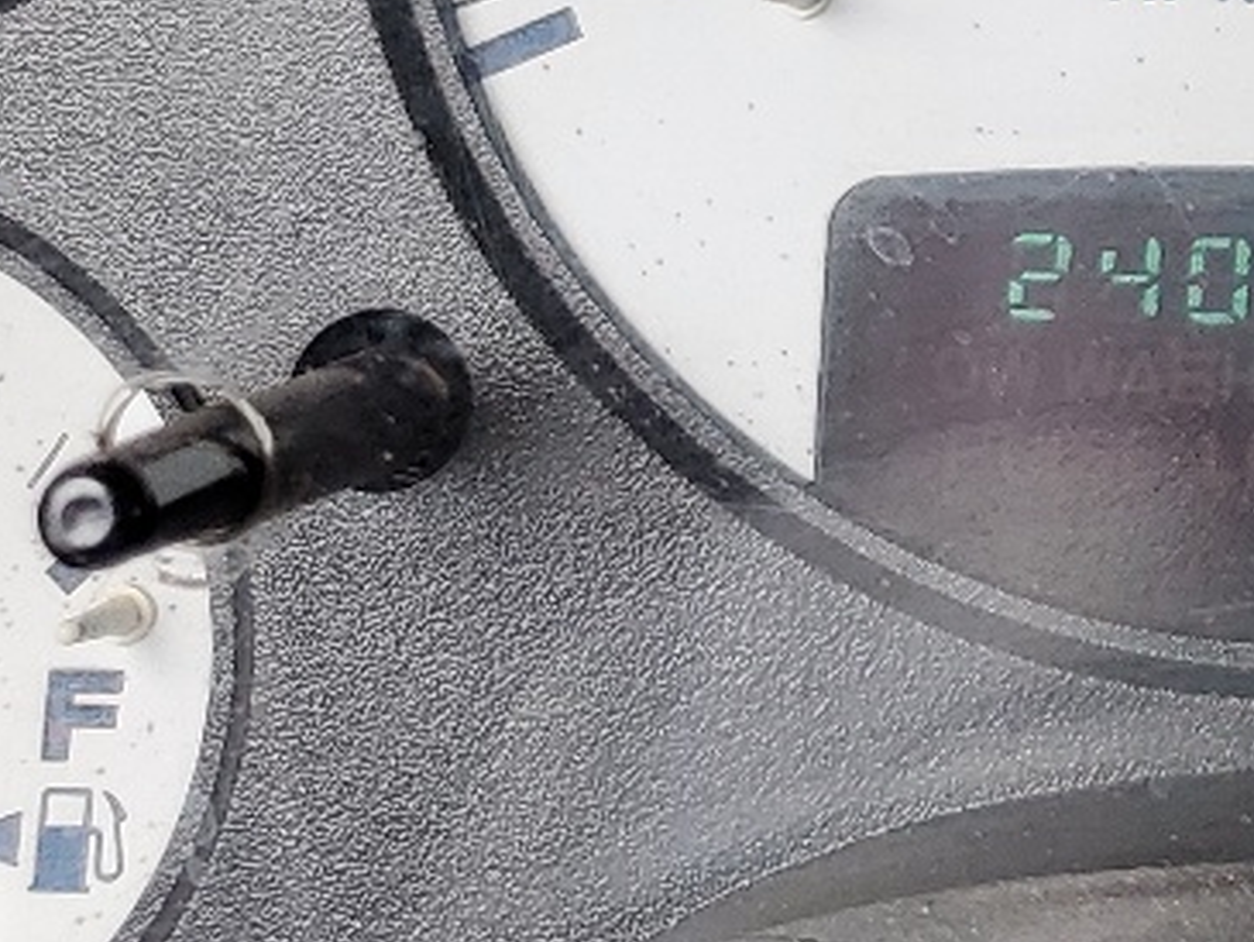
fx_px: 4131
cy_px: -509
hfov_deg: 15.1
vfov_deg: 12.3
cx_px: 2230
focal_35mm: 114
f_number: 1.5
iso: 50
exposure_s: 1/185
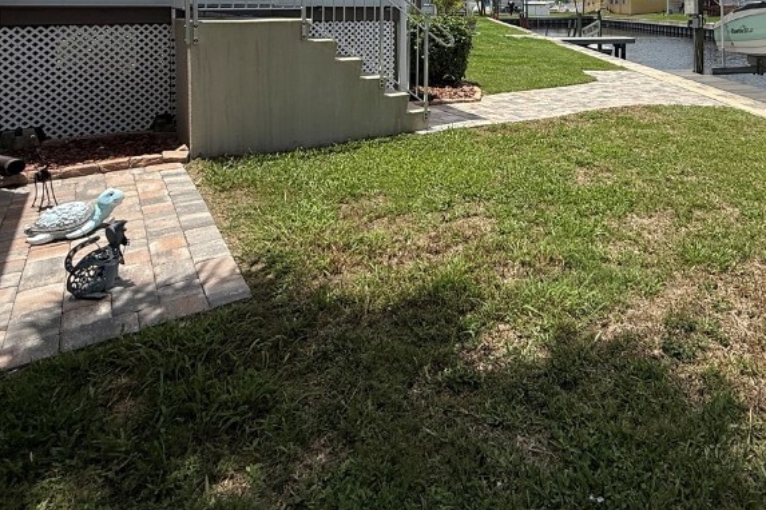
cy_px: 12
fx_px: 553
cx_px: 532
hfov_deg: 66.8
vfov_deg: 43.3
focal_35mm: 26
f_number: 2.2
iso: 50
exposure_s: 1/3289
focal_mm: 2.22
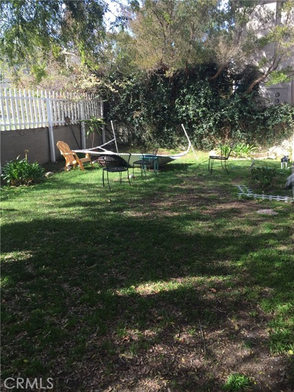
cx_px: 147
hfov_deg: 48.2
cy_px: 196
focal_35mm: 29
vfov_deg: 61.7
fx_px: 328
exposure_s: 1/278
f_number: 2.2
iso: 32
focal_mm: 4.15
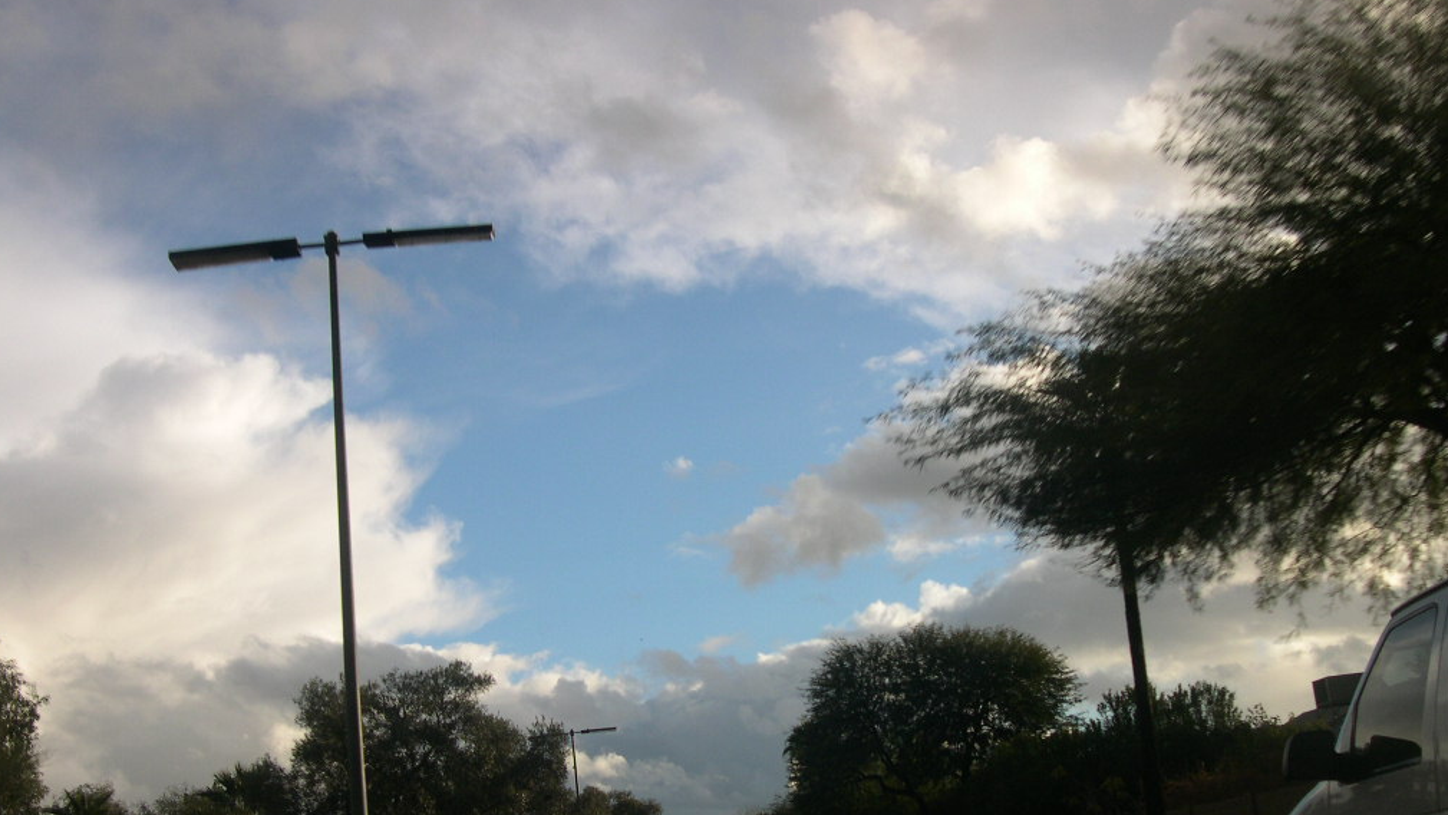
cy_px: 507
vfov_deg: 28.3
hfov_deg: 48.3
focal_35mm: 42
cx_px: 719
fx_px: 1613
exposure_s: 1/116
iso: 100
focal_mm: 8
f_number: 7.6
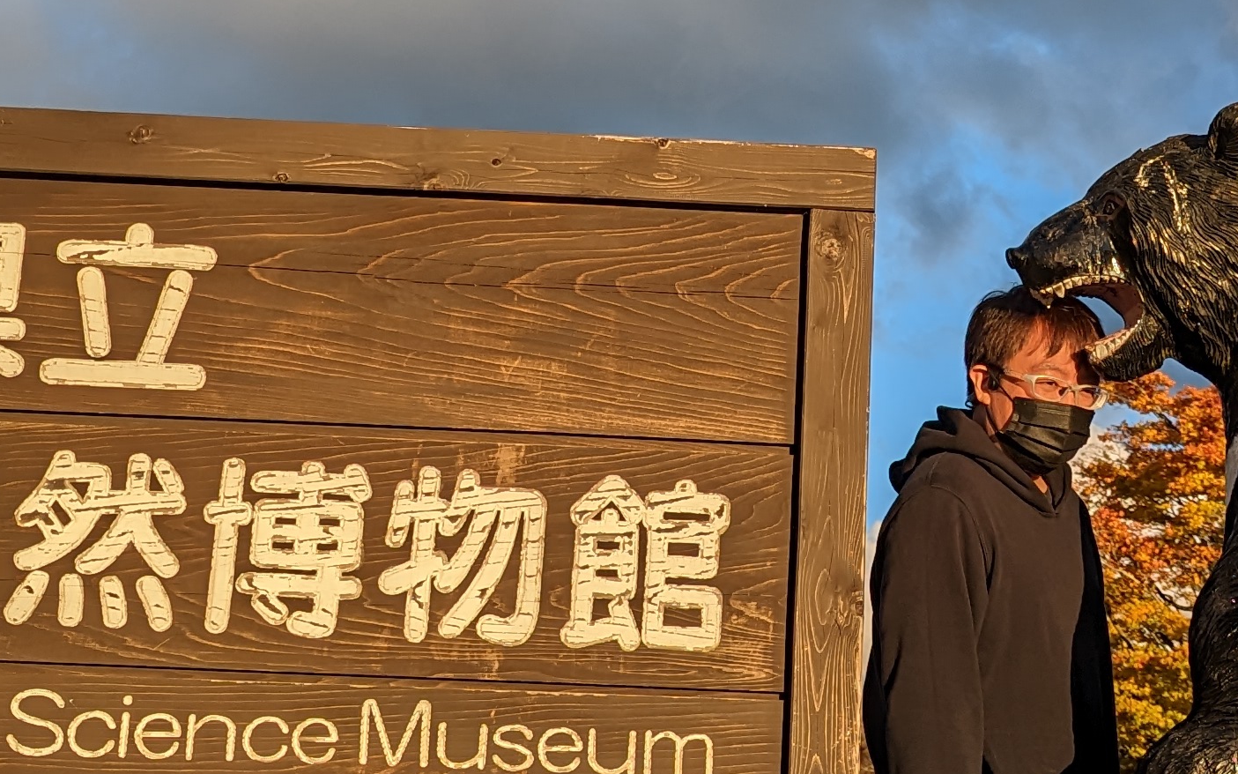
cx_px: 775
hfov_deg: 27.8
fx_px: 2497
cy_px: 152
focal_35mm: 74
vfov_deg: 17.5
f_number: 1.85
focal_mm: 6.81
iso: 40
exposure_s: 1/1887
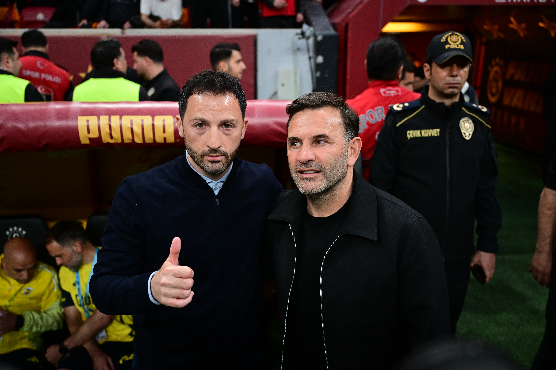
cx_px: 278
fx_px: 517
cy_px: 185
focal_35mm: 34
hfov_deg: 56.5
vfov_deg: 39.4
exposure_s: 1/1600
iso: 3200
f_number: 2.8
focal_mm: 33.5
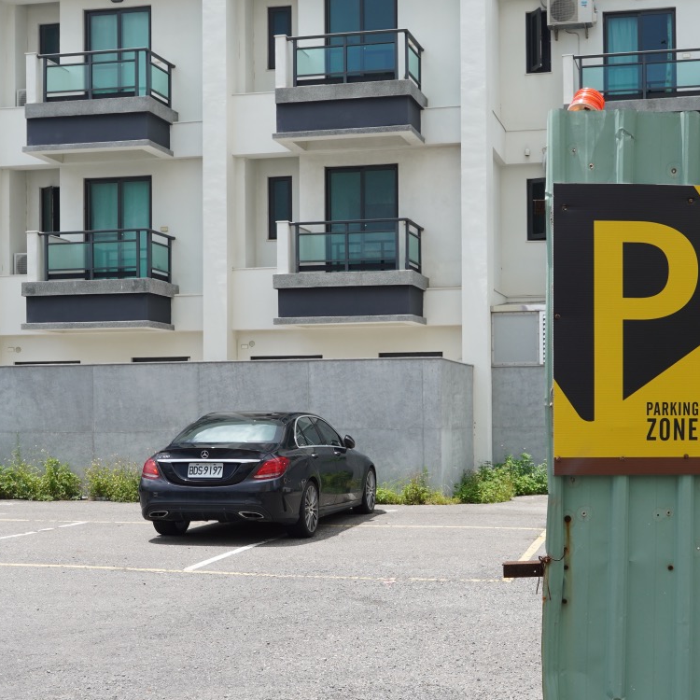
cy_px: 406
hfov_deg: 33.0
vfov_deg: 33.3
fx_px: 1167
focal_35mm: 51
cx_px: 493
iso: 100
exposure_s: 1/320
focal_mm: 20
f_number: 6.3
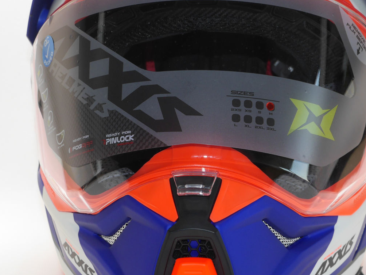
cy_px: 119
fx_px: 1078
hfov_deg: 19.2
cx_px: 221
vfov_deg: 14.5
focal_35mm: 102
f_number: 5.6
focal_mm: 25
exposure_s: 1/40
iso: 200
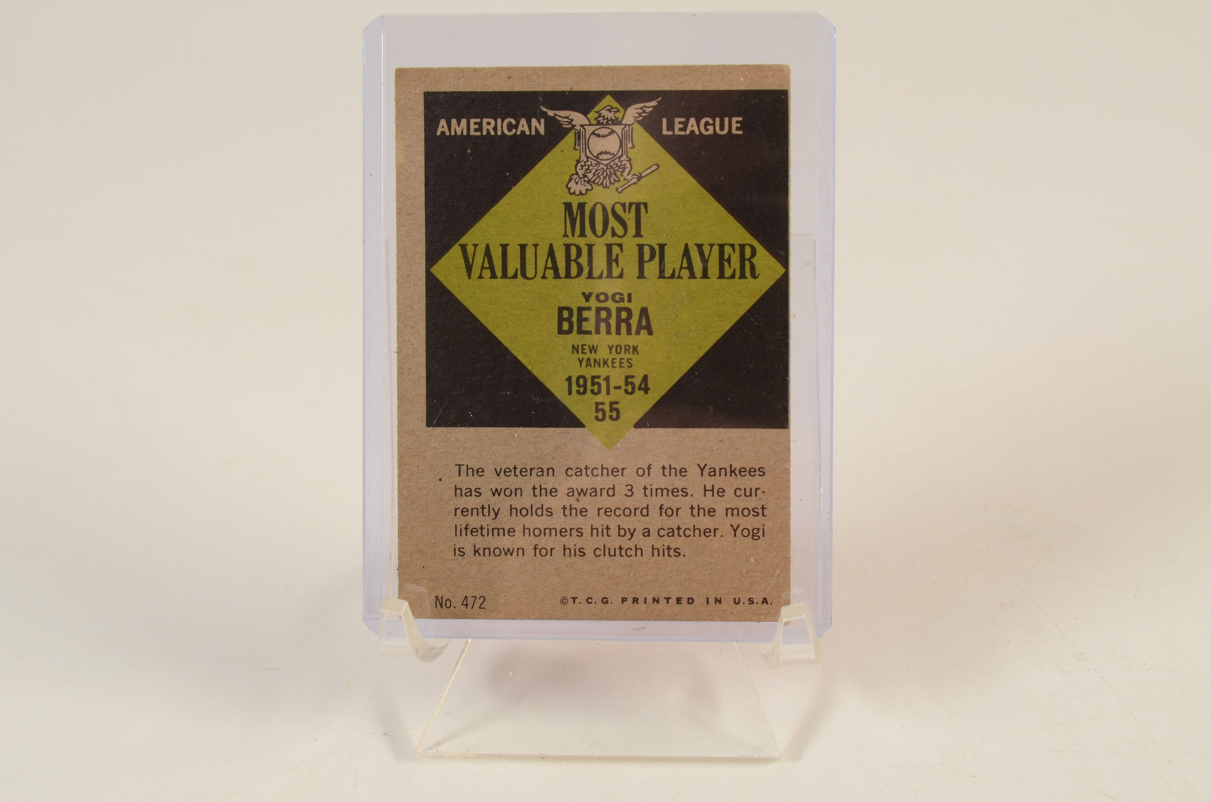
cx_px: 606
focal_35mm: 72
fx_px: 2417
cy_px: 401
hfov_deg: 28.1
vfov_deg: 18.8
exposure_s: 1/160
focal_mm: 48
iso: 200
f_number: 13
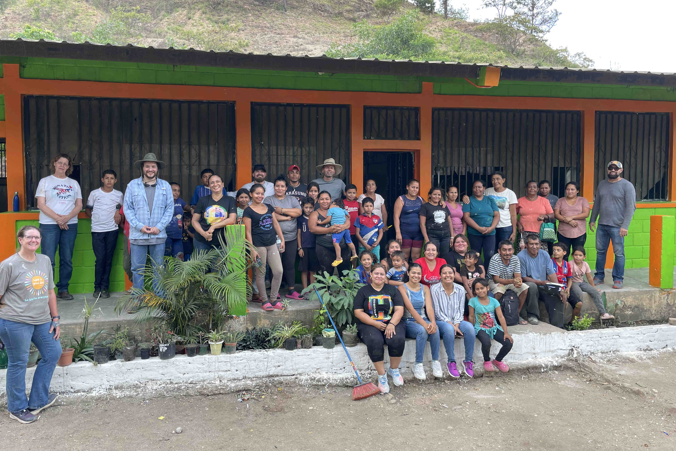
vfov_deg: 46.4
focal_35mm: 28
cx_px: 329
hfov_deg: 65.5
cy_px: 206
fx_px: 526
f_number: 1.6
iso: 32
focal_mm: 4.2
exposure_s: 1/126
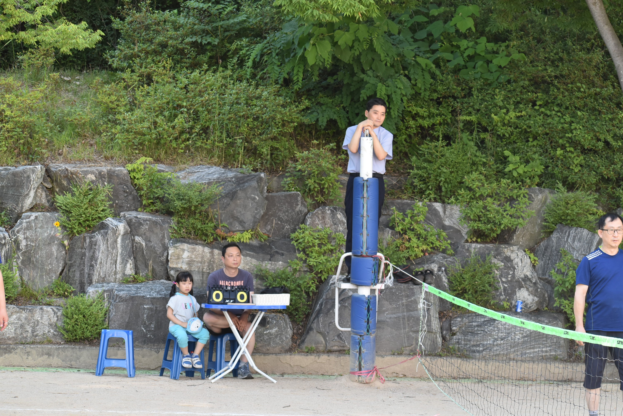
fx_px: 1818
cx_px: 312
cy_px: 208
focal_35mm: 105
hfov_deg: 19.4
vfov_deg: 13.1
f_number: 6.3
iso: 400
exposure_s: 1/160
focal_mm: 70
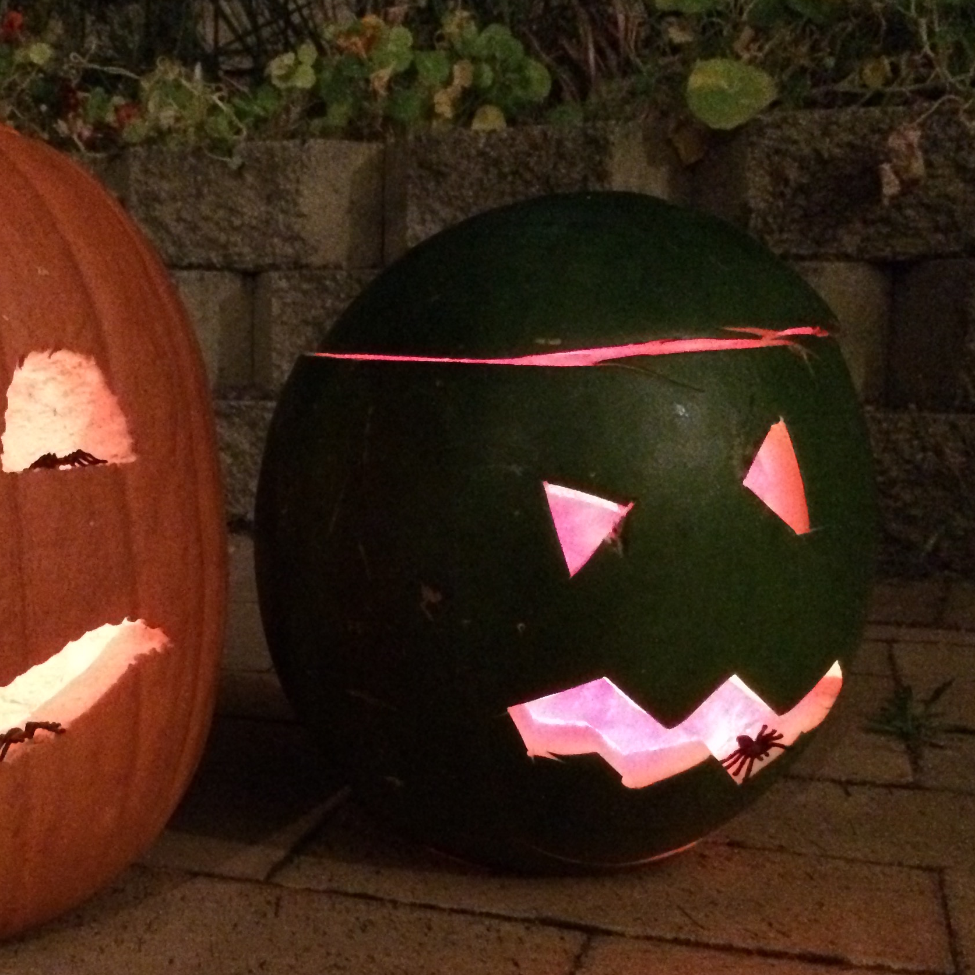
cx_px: 241
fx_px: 1593
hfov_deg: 33.3
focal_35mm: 50
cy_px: 608
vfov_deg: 33.9
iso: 1250
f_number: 2.2
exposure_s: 1/17
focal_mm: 4.15
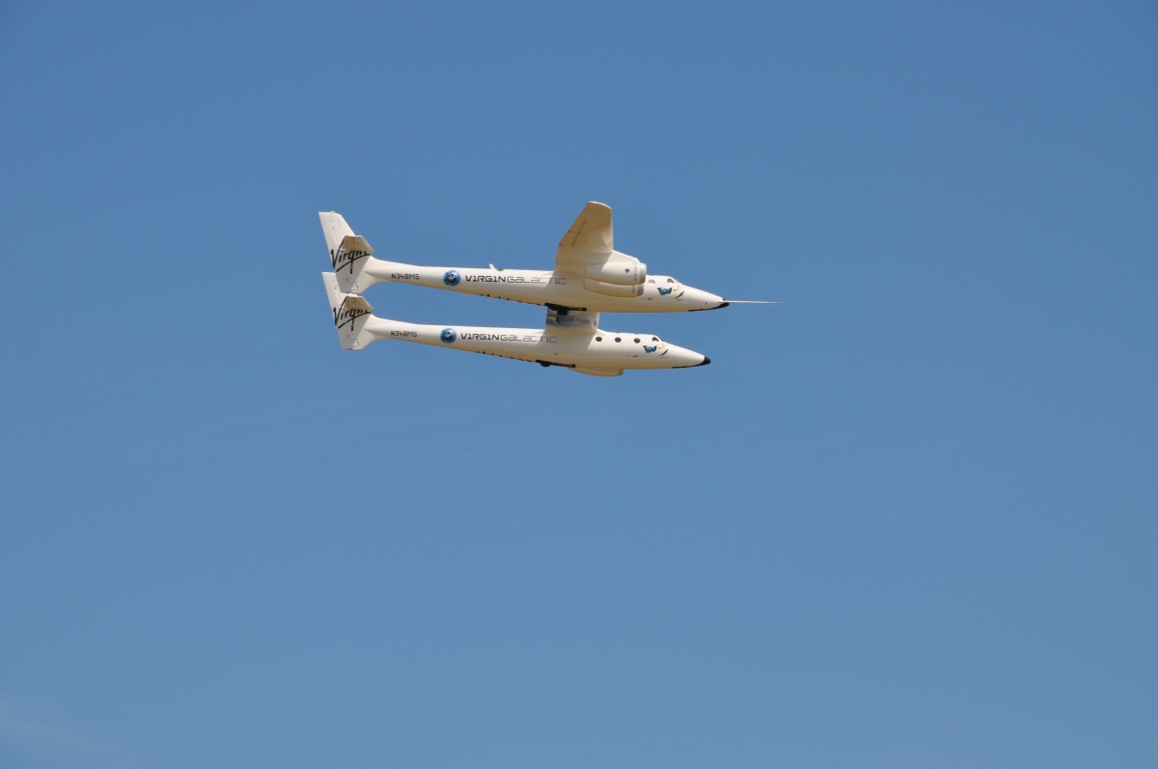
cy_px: 384
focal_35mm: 158
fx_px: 5060
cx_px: 579
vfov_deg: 8.7
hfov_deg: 13.1
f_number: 11
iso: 200
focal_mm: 105
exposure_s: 1/500
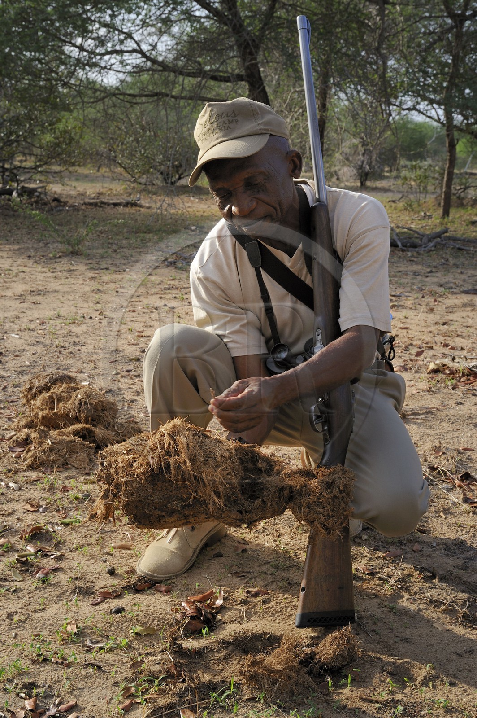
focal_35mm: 56
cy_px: 359
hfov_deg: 24.2
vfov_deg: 35.7
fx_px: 1115
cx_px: 238
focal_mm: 56
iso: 400
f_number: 13
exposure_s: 1/125
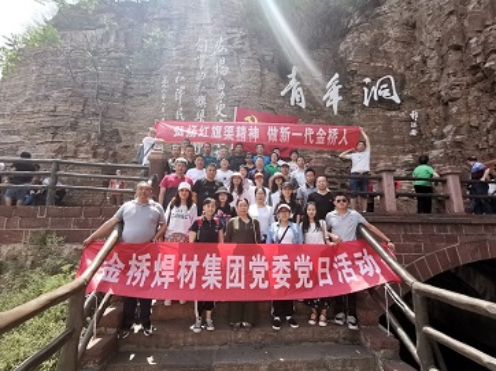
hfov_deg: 94.5
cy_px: 186
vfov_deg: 78.0
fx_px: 229
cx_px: 248
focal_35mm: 16
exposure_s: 1/459
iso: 50
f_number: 2.2
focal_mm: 2.35
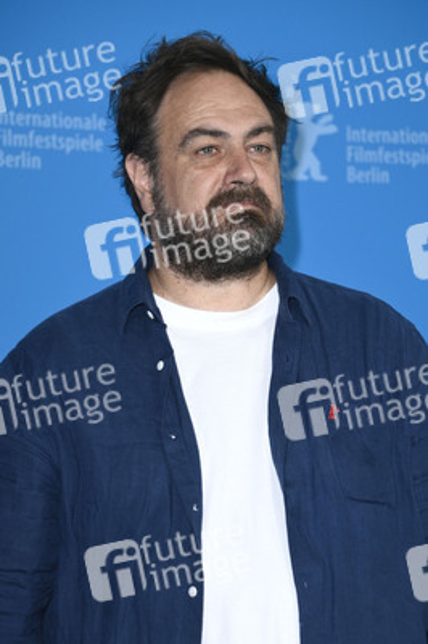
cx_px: 214
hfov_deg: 10.1
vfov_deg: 15.2
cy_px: 322
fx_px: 2411
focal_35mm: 135
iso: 1000
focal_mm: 135
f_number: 5.6
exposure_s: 1/250
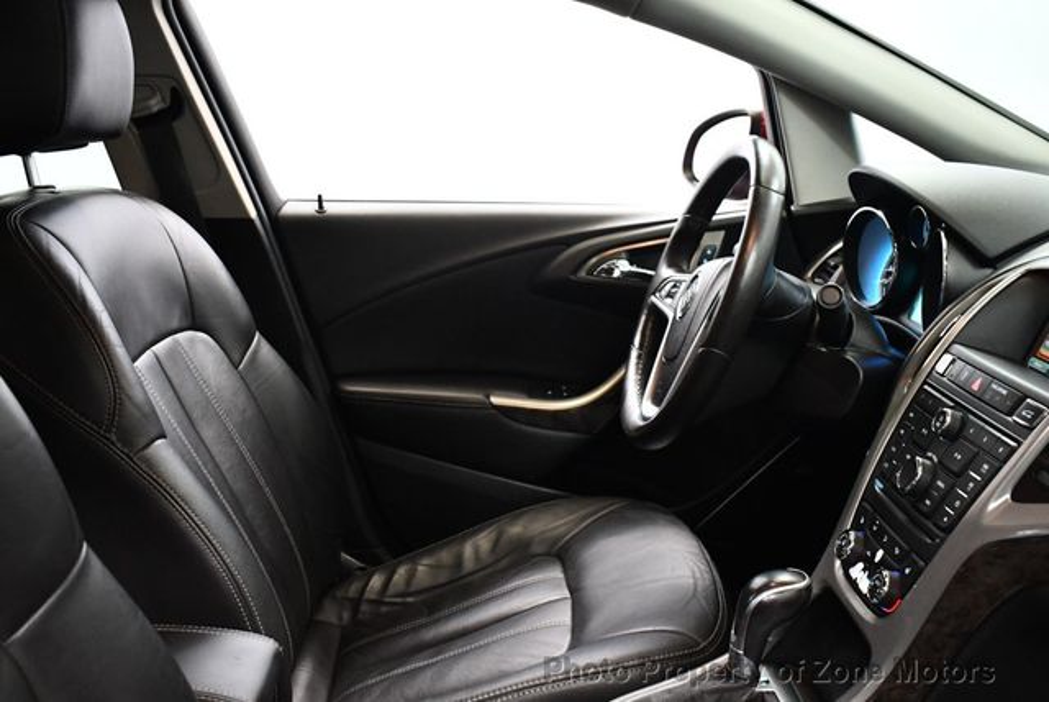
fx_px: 1050
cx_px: 524
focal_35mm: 36
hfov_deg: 53.1
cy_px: 351
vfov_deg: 36.9
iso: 3200
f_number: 3.5
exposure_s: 1/80
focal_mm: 18
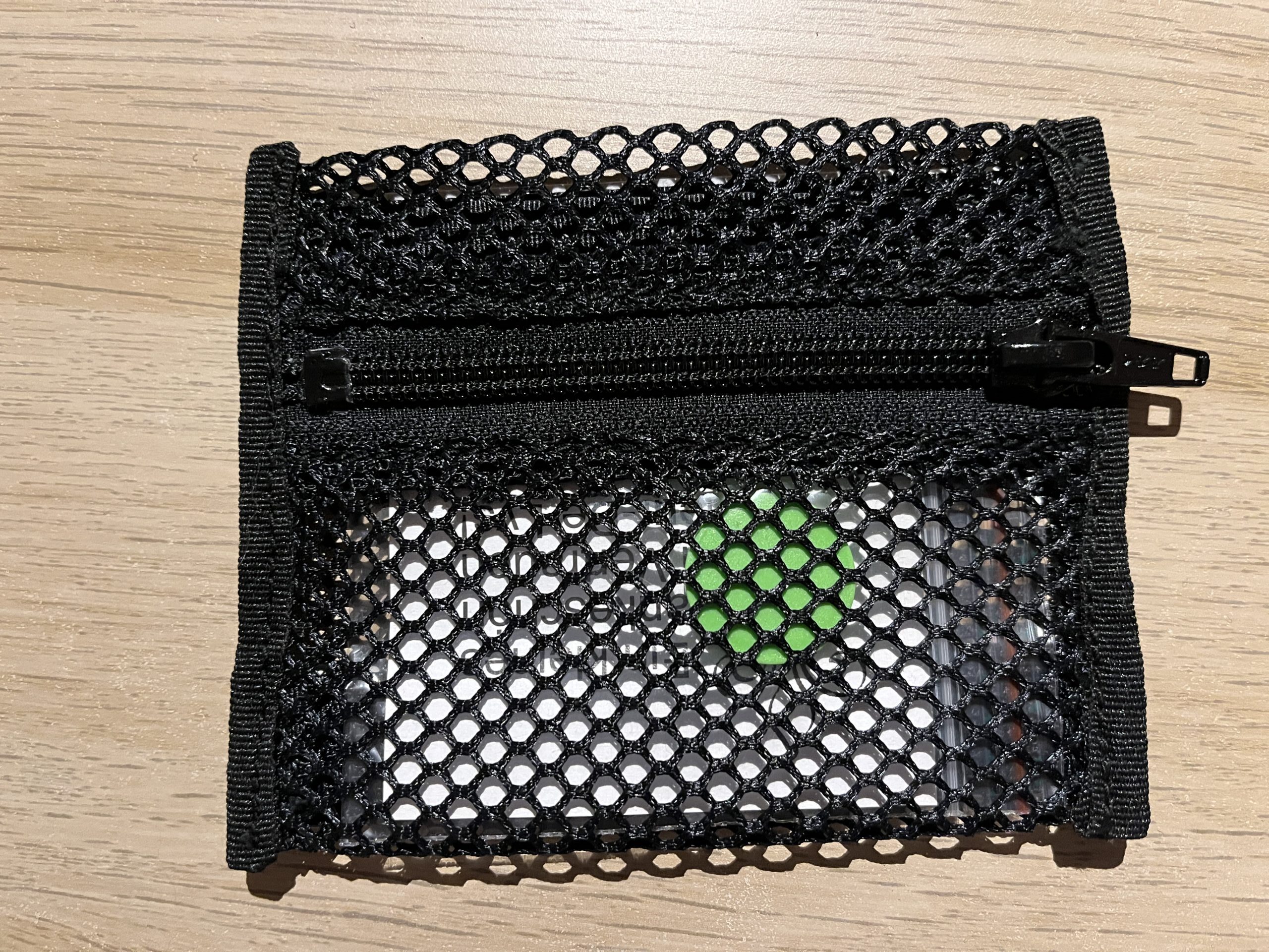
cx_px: 634
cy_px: 476
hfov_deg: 67.3
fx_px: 953
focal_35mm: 26
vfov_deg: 53.1
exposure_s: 1/40
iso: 640
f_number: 1.6
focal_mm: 5.1
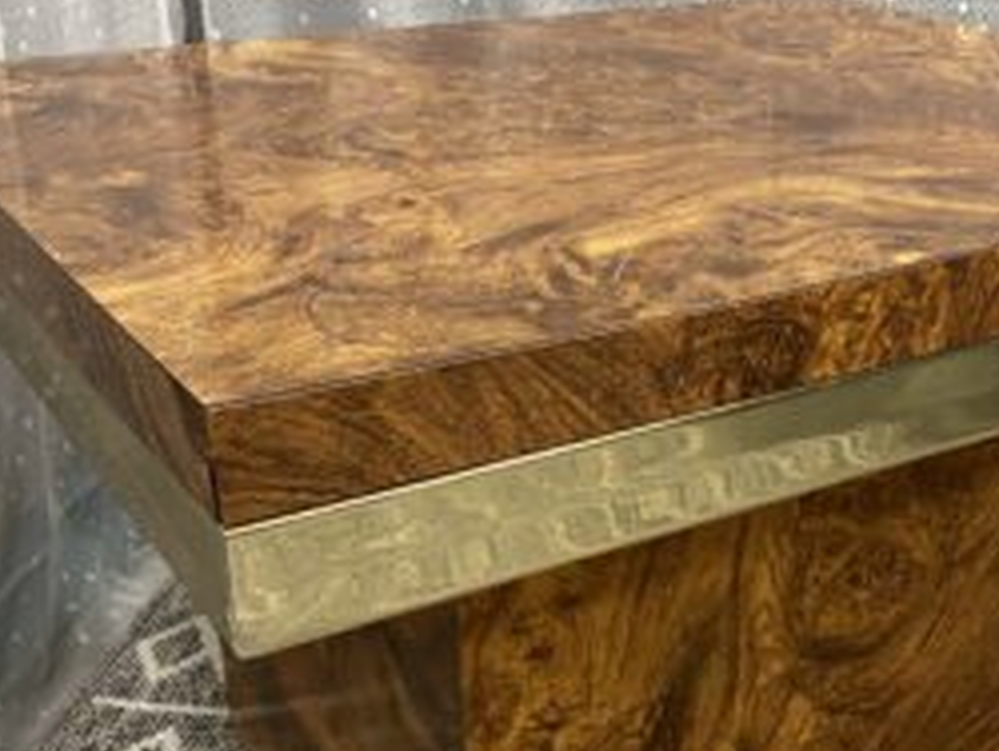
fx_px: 1502
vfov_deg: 27.8
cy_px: 533
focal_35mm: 52
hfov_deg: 36.3
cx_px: 679
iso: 400
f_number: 1.8
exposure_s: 1/40
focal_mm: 4.25
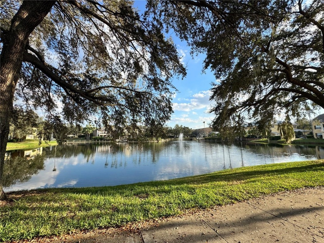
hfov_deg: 102.1
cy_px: 122
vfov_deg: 85.7
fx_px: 131
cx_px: 162
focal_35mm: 14
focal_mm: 2.22
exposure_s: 1/1048
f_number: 2.2
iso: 50
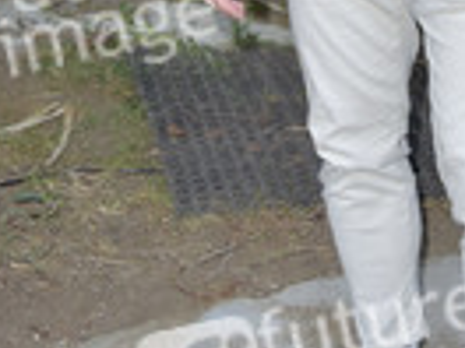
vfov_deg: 11.2
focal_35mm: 128
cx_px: 421
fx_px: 1719
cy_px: -158
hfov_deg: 15.2
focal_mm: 44
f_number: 7.1
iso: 500
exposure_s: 1/250
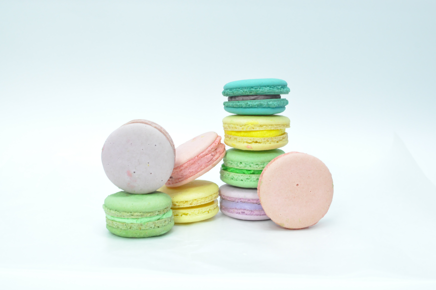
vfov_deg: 25.7
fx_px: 635
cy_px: 145
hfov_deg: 37.9
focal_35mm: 52
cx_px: 218
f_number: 8
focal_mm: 35
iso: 3200
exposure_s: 1/80
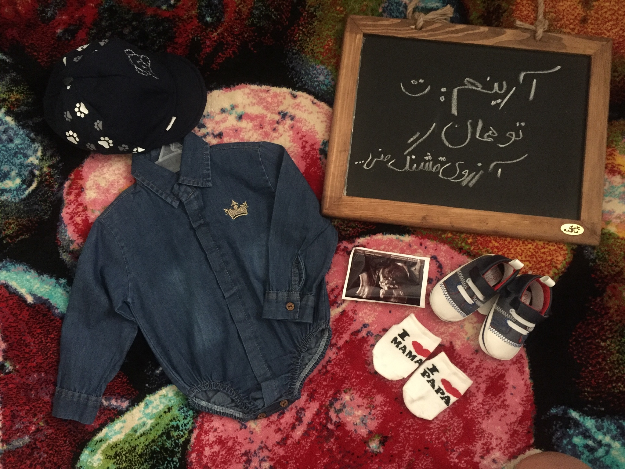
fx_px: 524
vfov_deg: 48.2
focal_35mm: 29
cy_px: 234
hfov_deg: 61.7
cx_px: 312
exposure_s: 1/17
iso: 640
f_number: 2.2
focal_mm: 4.15
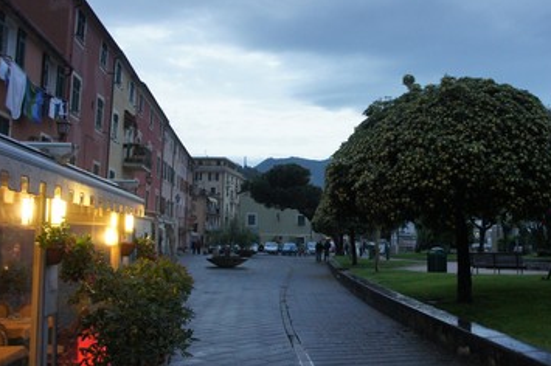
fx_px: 535
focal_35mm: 35
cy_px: 194
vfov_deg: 37.8
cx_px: 352
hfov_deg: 53.7
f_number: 3.5
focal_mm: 18
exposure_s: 1/250
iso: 1600
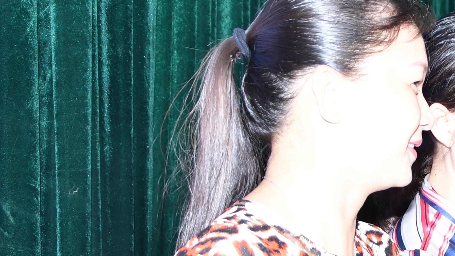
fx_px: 1201
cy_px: 276
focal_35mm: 100
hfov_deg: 19.4
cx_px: 625
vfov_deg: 12.0
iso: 320
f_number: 4
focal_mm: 21
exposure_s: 1/200
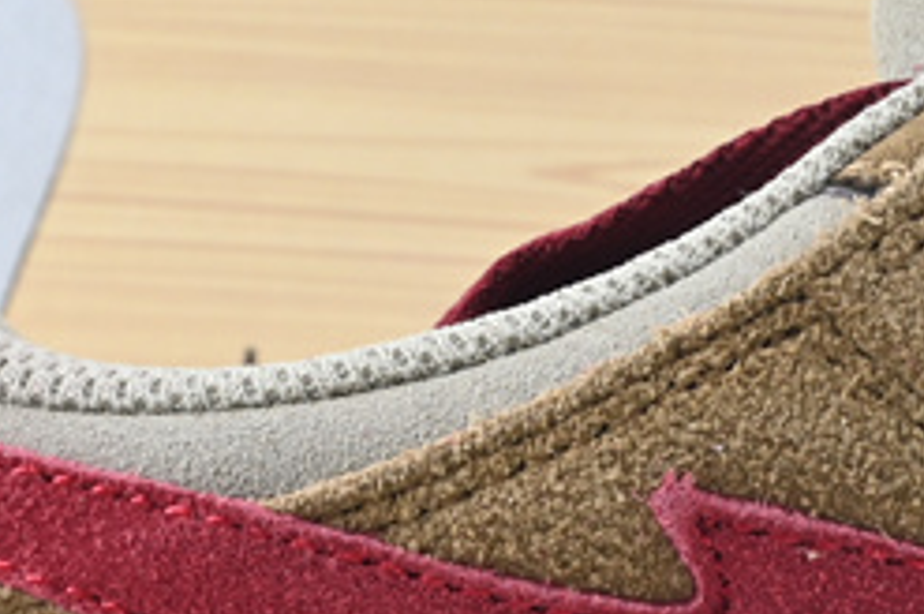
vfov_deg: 6.2
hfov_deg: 9.1
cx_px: 1440
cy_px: 719
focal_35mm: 219
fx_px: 5614
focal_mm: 30
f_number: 10
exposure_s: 1/10
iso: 100
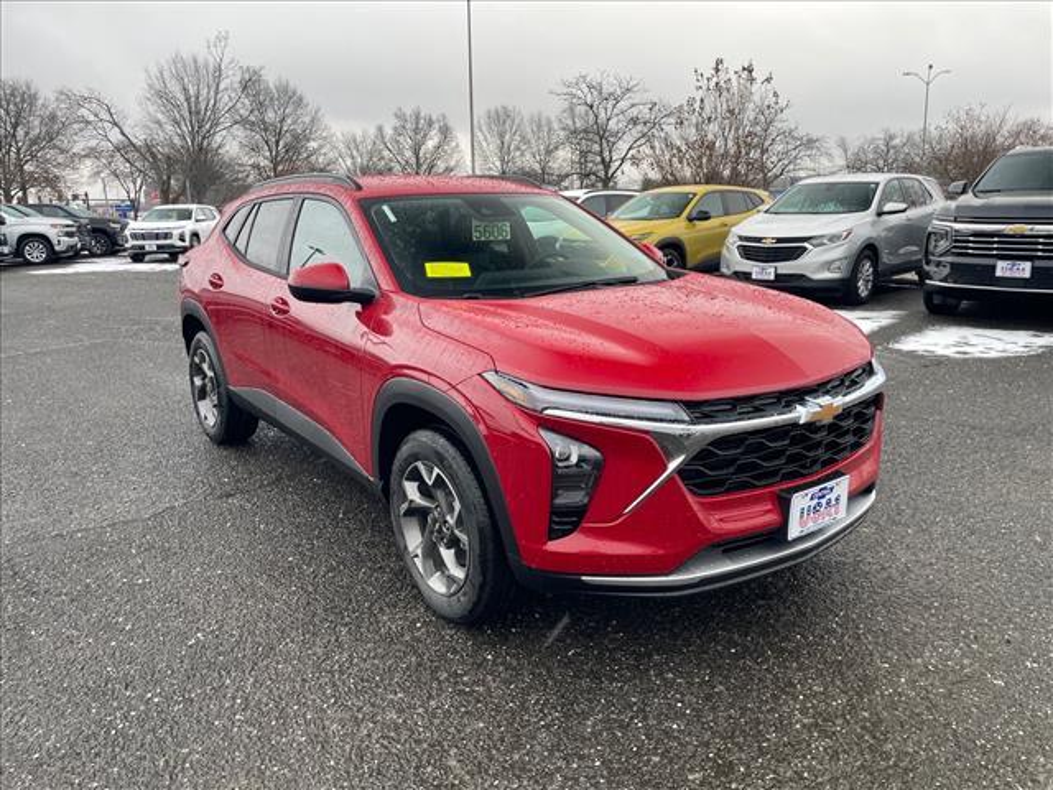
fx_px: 791
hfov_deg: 67.3
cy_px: 395
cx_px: 526
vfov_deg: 53.1
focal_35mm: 26
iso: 32
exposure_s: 1/169
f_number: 1.6
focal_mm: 4.2
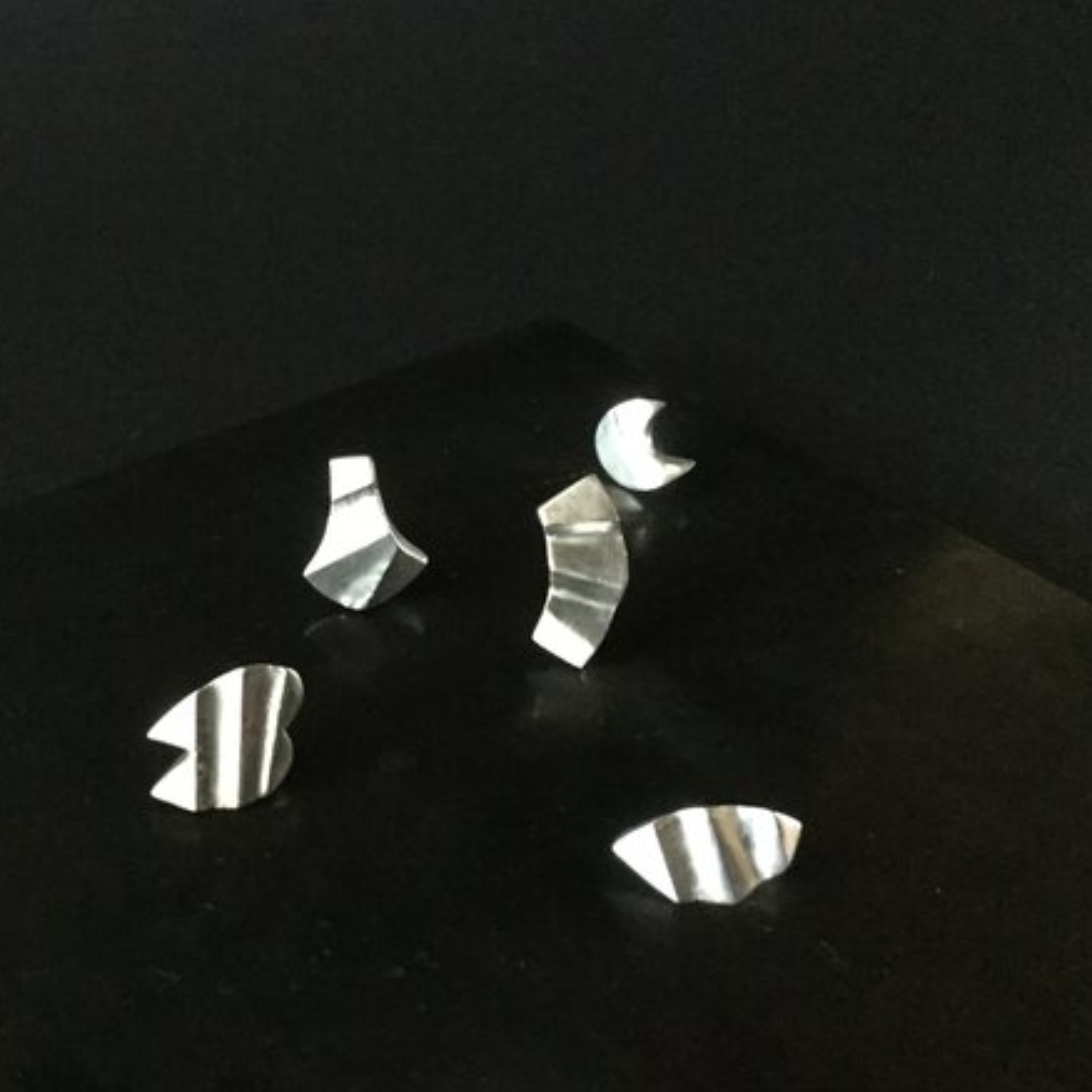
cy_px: 539
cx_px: 322
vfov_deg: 41.9
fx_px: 1428
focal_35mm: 40
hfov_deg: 41.0
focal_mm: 3.3
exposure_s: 1/15
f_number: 2.4
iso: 800
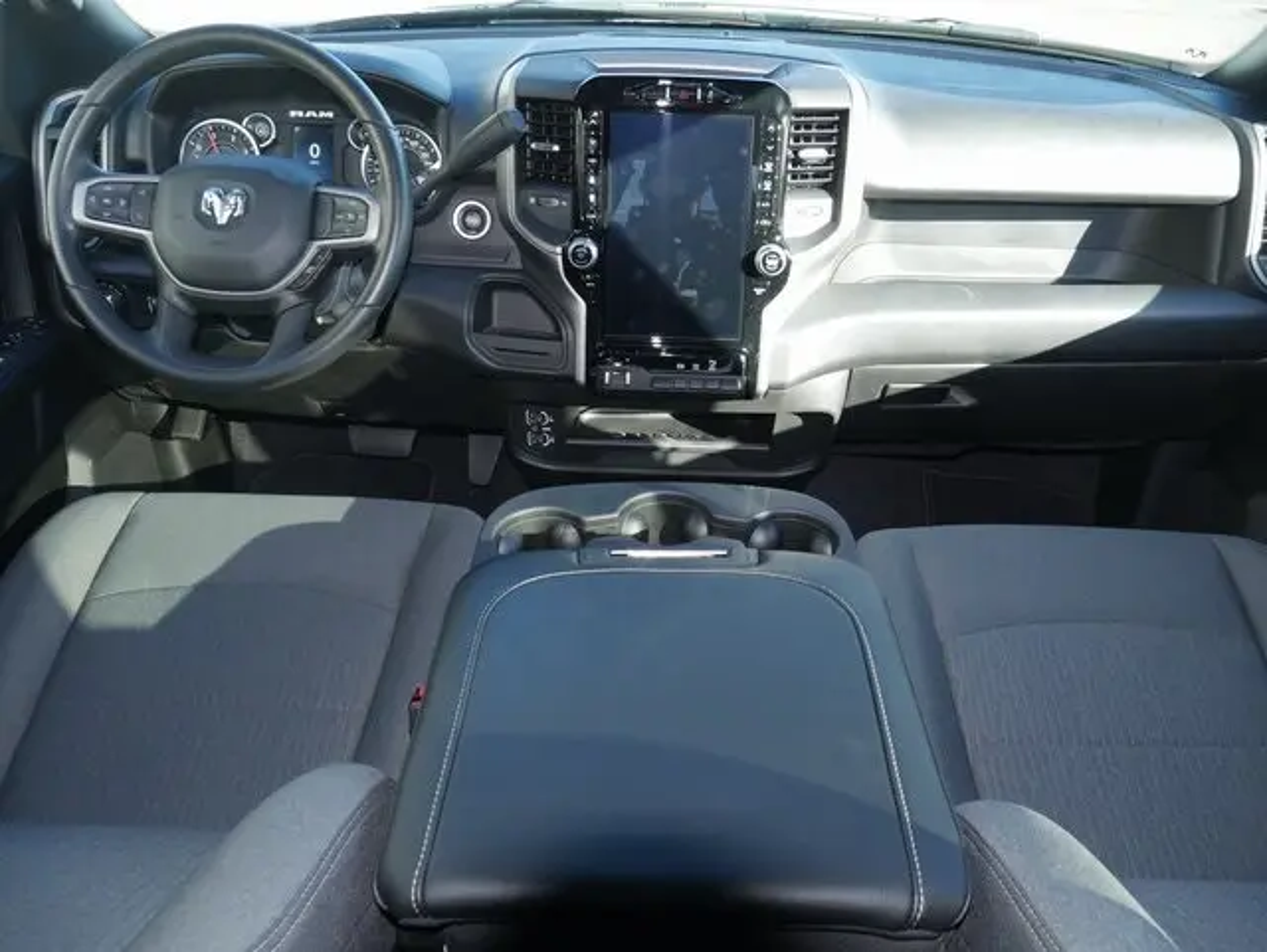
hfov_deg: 63.4
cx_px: 634
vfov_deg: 49.8
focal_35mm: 28
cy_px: 476
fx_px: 1026
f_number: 5
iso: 320
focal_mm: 14
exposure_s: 1/60
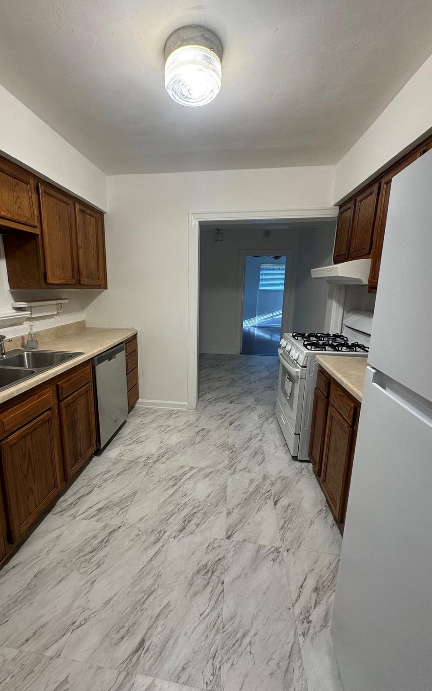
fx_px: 283
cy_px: 345
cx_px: 191
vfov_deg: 101.5
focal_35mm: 15
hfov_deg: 74.5
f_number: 2.2
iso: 160
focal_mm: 2.22
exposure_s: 1/60
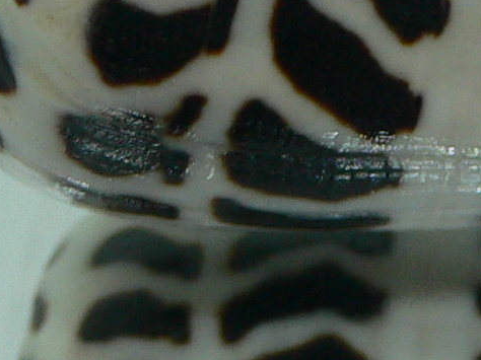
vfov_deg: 9.9
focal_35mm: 149
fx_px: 2069
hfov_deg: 13.2
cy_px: -8
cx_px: 412
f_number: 2.8
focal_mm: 4.6
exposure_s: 1/60
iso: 80
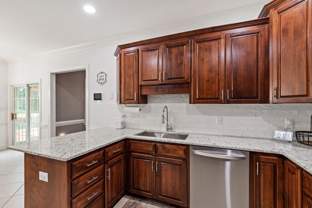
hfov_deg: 100.4
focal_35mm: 15
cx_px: 156
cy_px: 104
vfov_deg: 77.3
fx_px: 130
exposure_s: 1/1.67
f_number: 8
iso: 100
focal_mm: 10
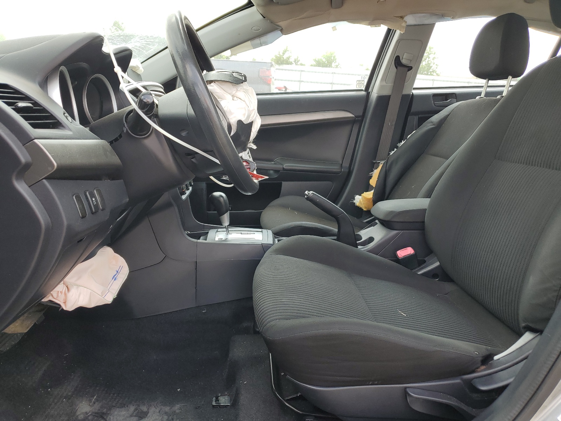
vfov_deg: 53.1
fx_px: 421
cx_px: 280
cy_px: 210
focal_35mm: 26
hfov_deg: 67.3
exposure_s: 1/303
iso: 50
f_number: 1.5
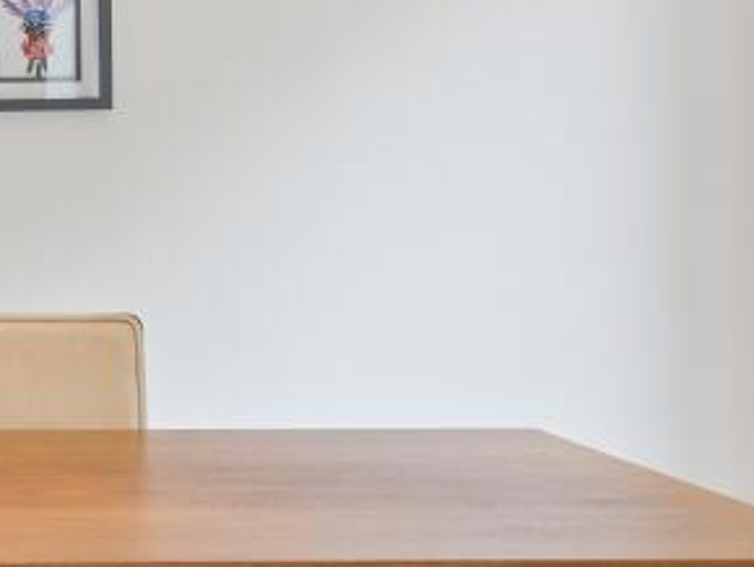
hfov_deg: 16.6
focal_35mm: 112
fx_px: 2442
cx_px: -226
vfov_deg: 13.2
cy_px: 116
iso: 320
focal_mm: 33
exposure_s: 1/10
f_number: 5.6
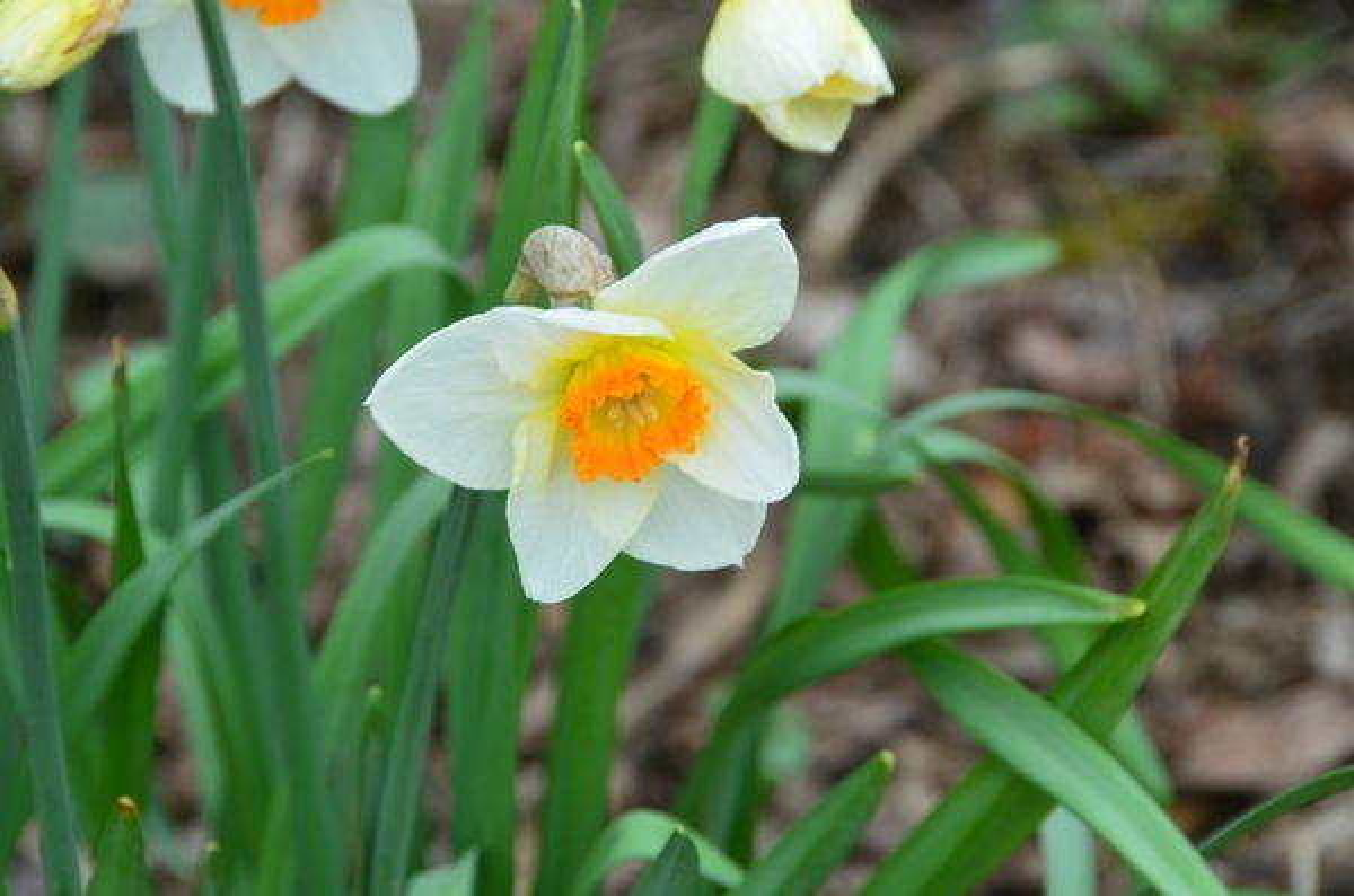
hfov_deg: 6.9
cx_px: 677
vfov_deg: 4.6
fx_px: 11256
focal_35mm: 300
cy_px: 448
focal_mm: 200
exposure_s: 1/160
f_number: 9
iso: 400
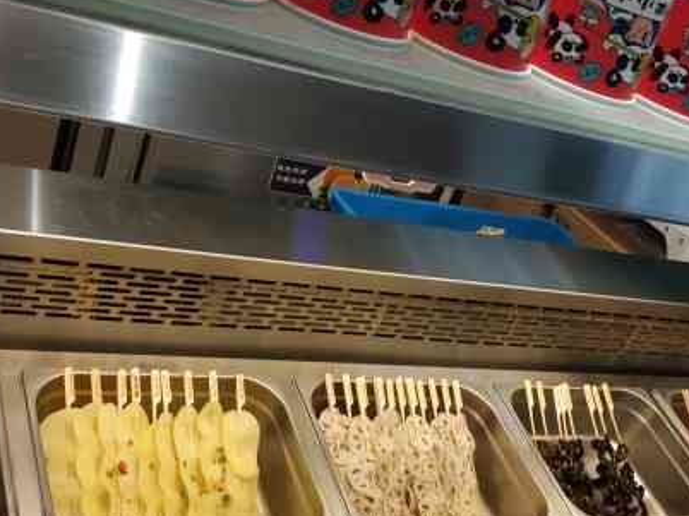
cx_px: 336
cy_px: 317
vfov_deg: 30.7
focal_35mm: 47
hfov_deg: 40.5
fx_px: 935
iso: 112
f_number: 1.8
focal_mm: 3.82
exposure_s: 1/50
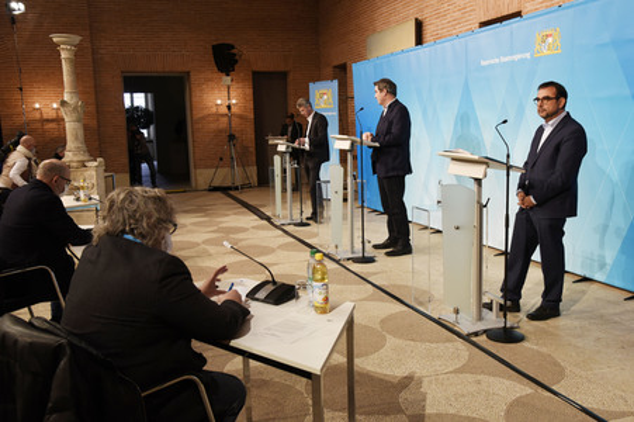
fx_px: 546
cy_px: 211
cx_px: 317
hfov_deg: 60.3
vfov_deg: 42.3
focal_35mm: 31
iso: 1250
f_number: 6.3
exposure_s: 1/60
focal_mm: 31
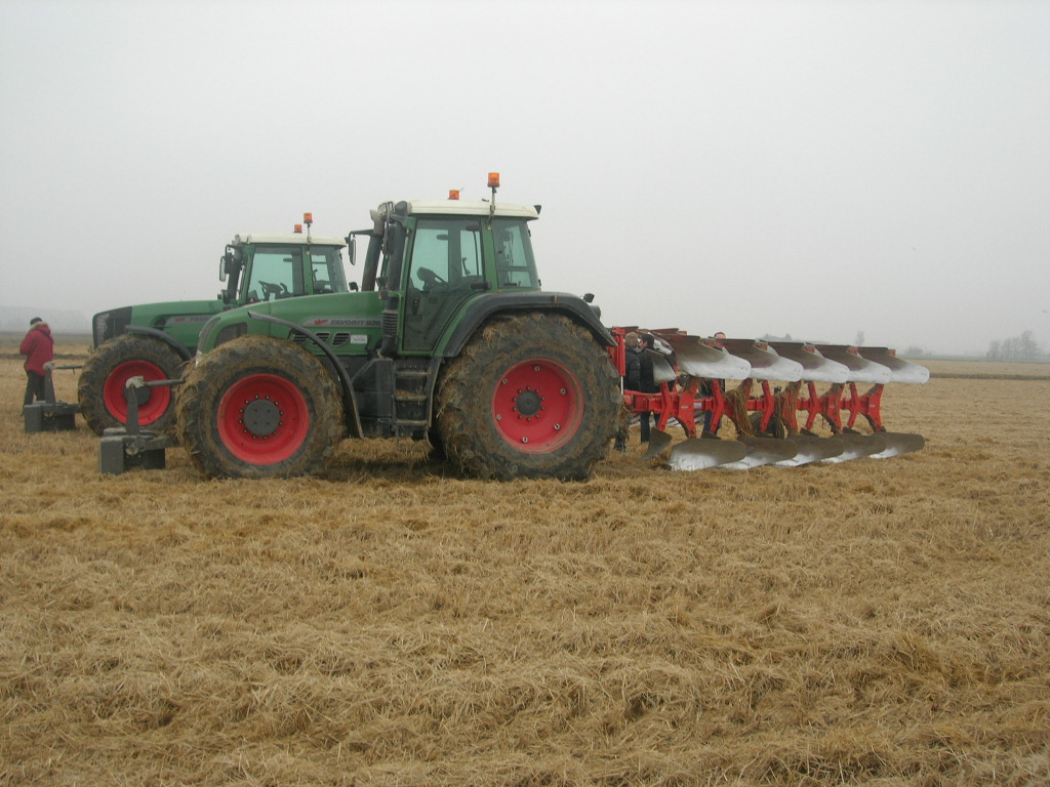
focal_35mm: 38
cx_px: 525
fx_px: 1153
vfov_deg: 37.7
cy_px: 394
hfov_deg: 49.0
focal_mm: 7.8
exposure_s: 1/132
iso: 64
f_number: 4.8
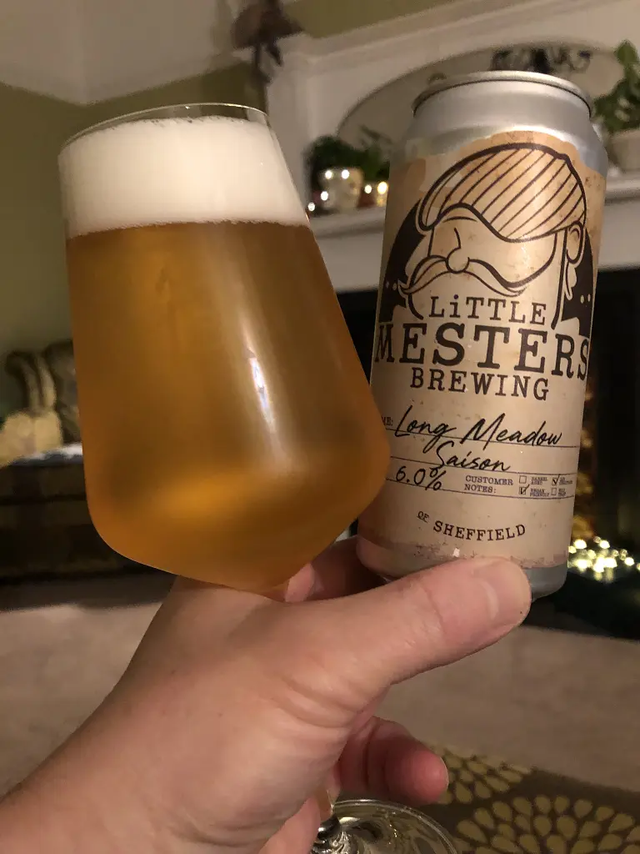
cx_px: 320
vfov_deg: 63.4
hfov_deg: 49.7
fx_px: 690
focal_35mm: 28
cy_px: 427
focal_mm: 3.99
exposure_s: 1/4
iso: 100
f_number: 1.8
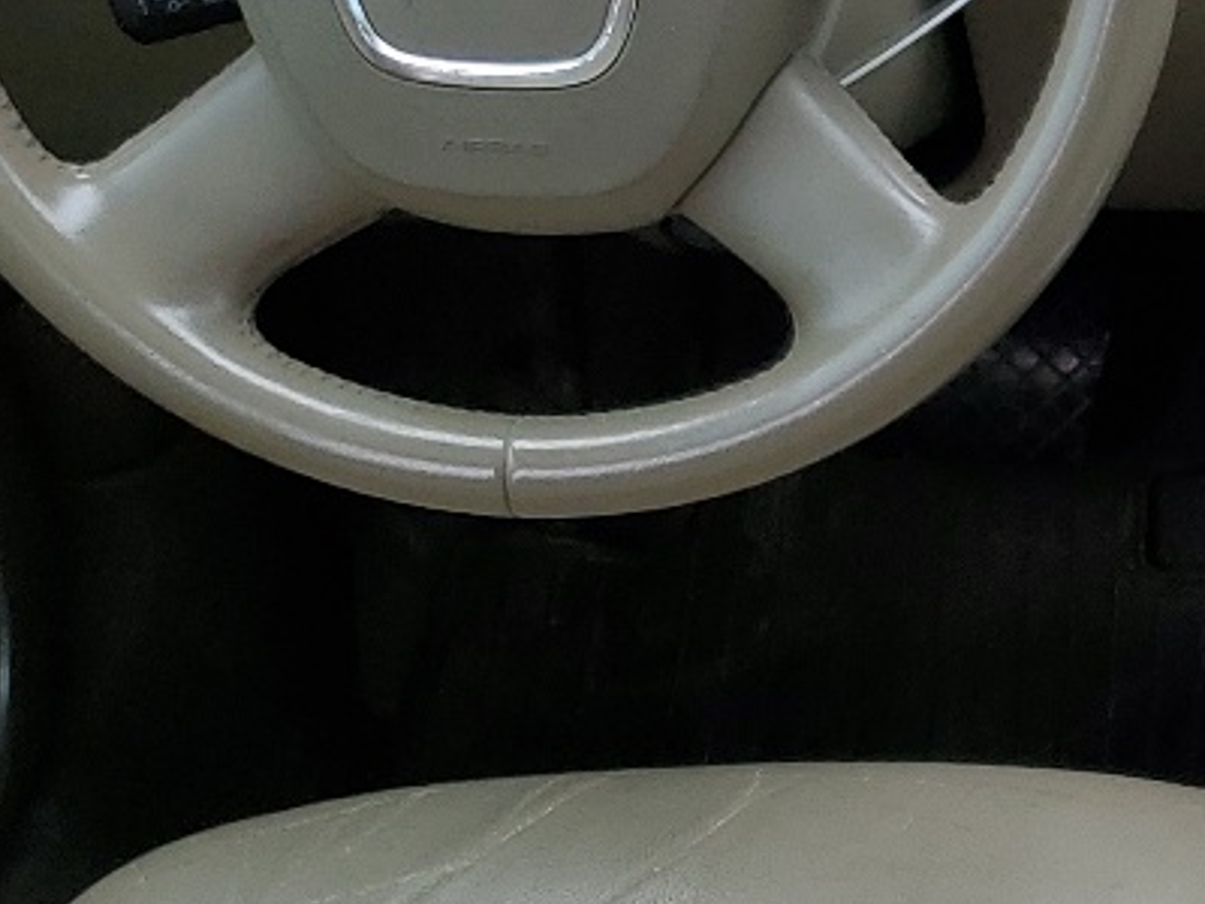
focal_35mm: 104
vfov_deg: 14.1
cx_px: 1765
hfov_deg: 17.2
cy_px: 817
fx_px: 3620
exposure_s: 1/526
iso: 50
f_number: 1.5
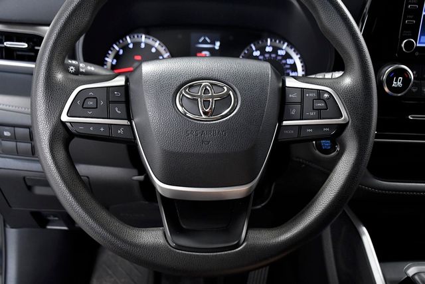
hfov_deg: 49.5
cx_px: 212
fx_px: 460
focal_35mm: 39
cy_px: 142
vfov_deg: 34.2
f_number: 3.8
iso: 2500
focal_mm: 26
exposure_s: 1/160
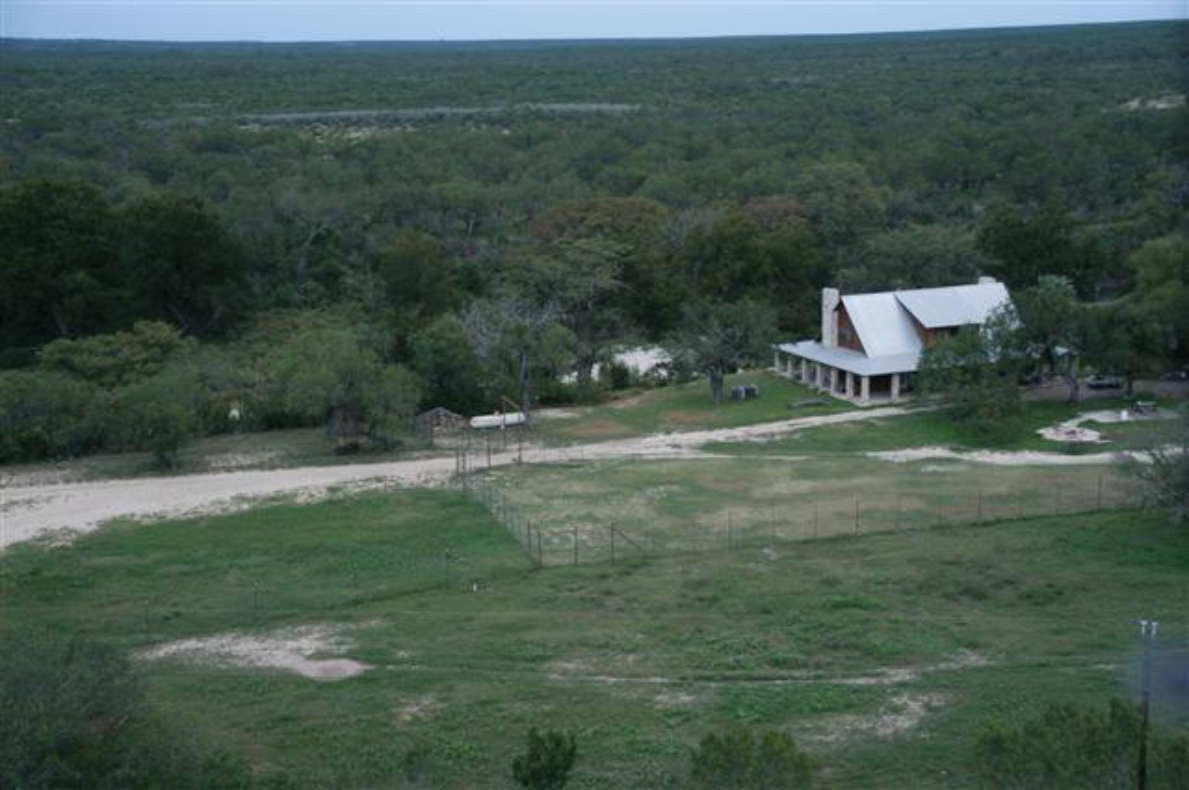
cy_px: 395
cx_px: 594
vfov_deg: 13.4
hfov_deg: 20.0
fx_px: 3365
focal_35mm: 102
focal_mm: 68
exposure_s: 1/90
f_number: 5.3
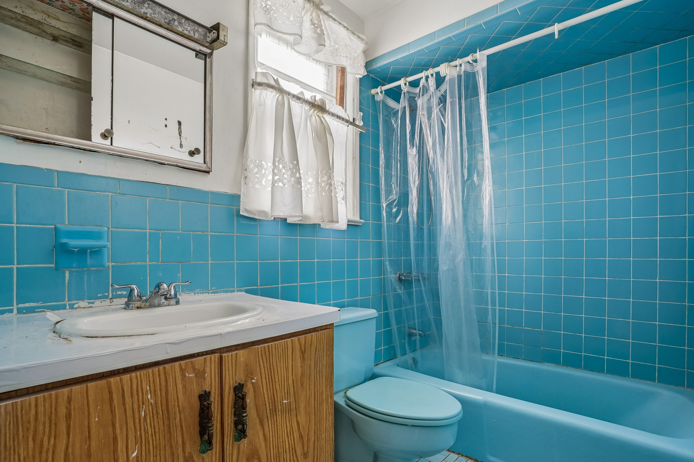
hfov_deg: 93.2
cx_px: 359
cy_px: 242
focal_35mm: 17
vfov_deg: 70.4
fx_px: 328
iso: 400
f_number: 7.1
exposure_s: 1/13
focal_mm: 16
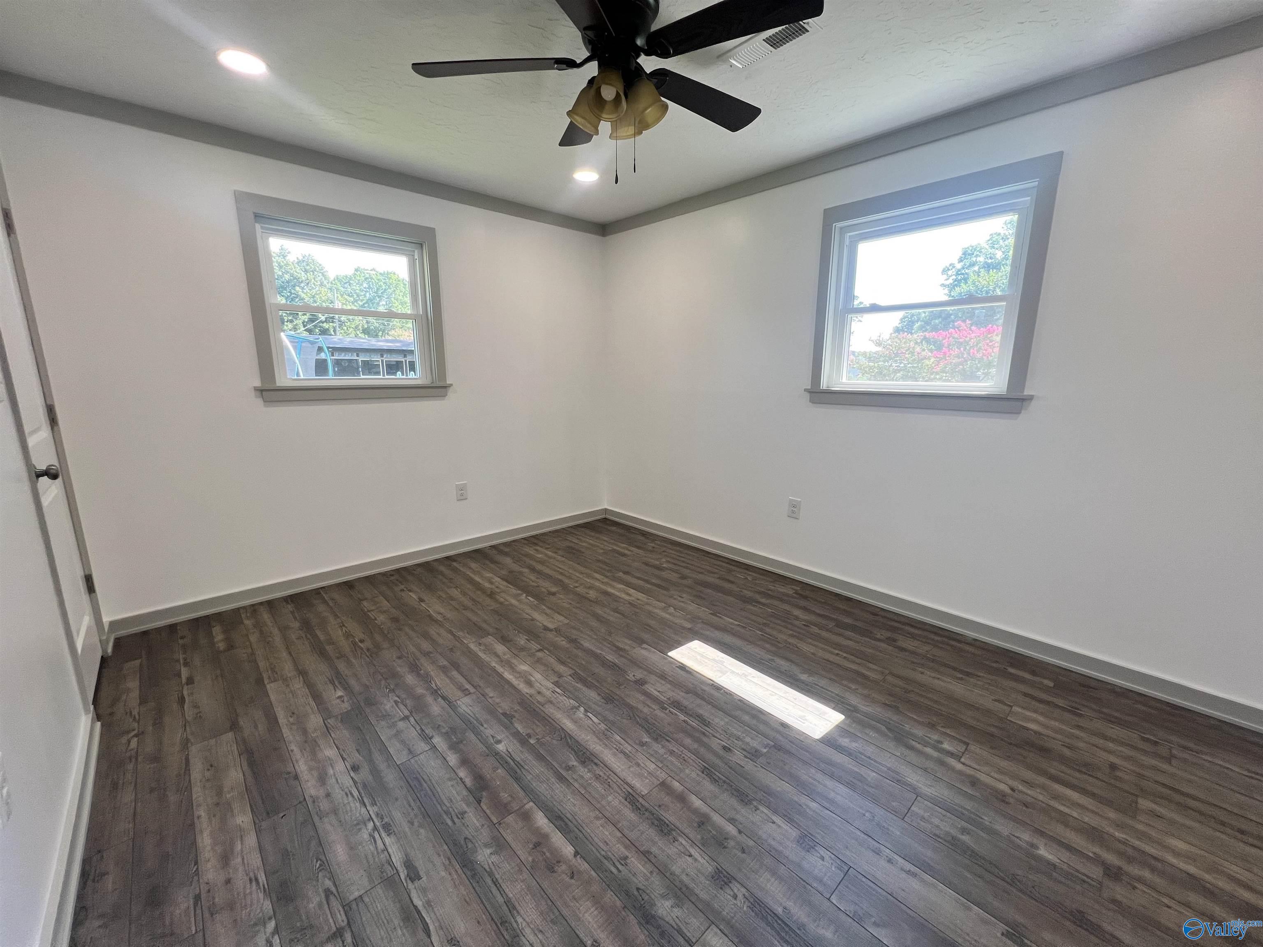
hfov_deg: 106.2
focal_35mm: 13
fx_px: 474
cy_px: 474
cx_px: 632
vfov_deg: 89.9
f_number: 1.8
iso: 64
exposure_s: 1/120
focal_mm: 1.57
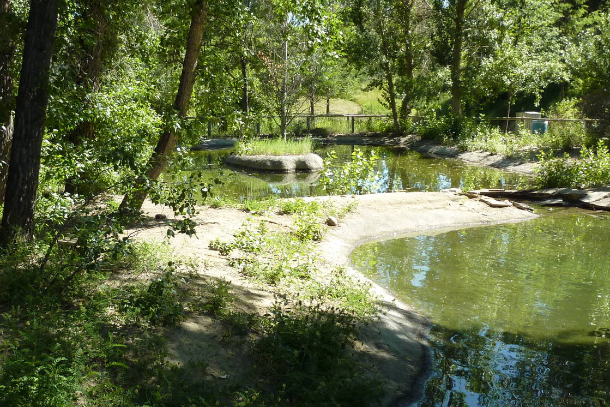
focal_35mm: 55
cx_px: 254
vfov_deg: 24.6
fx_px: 932
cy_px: 199
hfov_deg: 36.2
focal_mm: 6.1
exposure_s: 1/500
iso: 160
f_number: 3.6
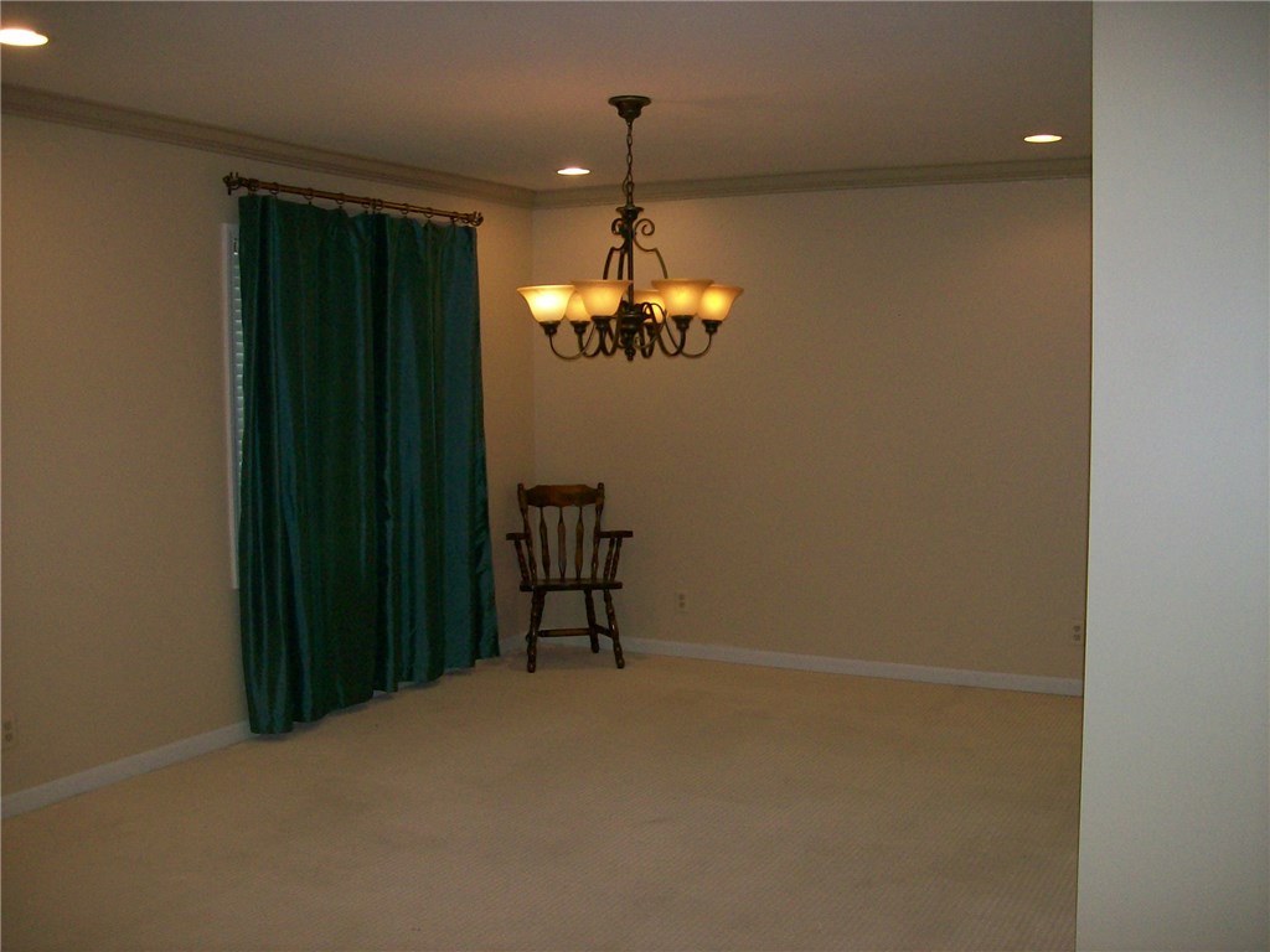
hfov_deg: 51.4
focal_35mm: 36
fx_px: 1321
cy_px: 476
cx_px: 635
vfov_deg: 39.7
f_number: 2.7
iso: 140
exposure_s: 1/64
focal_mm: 6
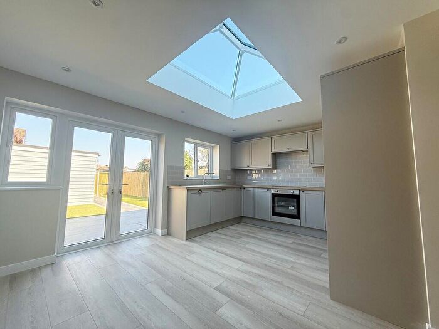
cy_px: 164
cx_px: 220
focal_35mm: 14
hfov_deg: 102.1
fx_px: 178
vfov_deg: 85.7
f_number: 2.2
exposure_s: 1/196
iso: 64
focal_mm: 2.22
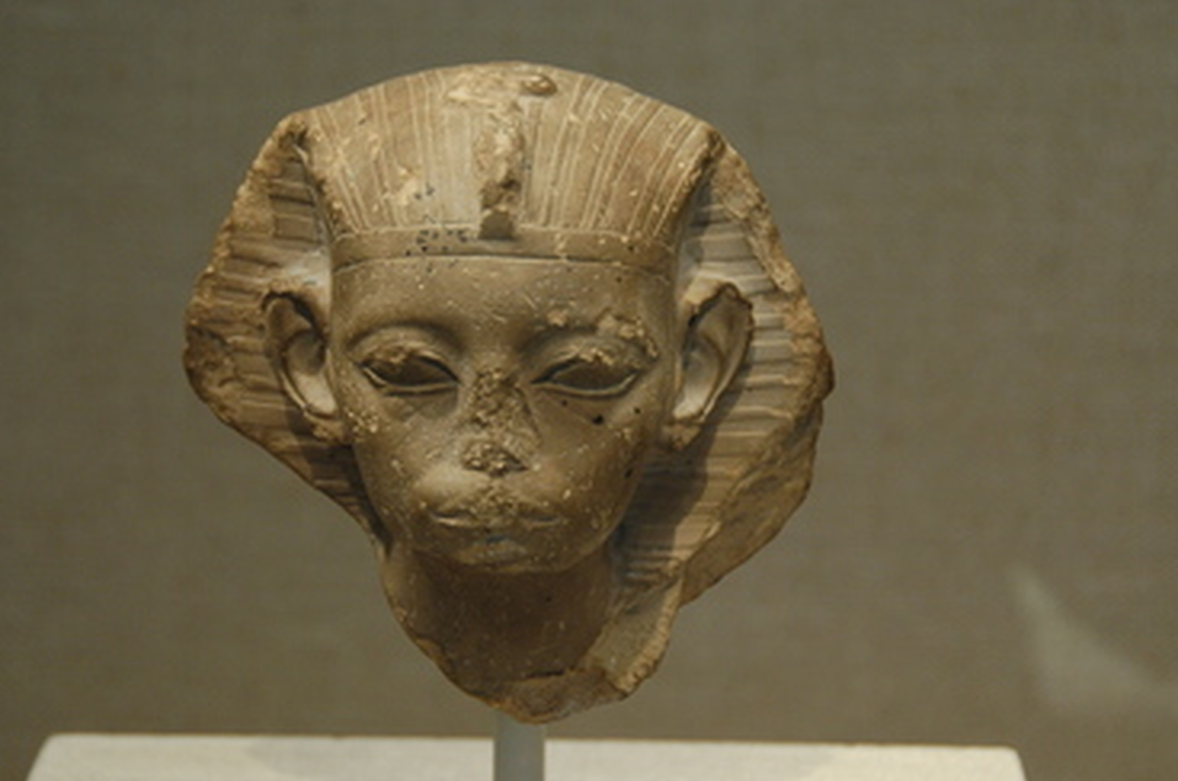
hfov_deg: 15.3
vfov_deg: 10.2
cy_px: 384
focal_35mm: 135
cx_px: 554
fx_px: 4397
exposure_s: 1/25
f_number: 5.3
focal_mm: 75
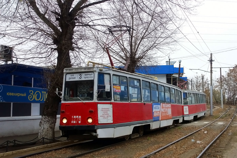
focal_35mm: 35
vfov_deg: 37.9
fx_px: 230
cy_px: 79
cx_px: 118
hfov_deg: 54.4
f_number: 2.8
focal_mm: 13.09
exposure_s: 1/500
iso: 500
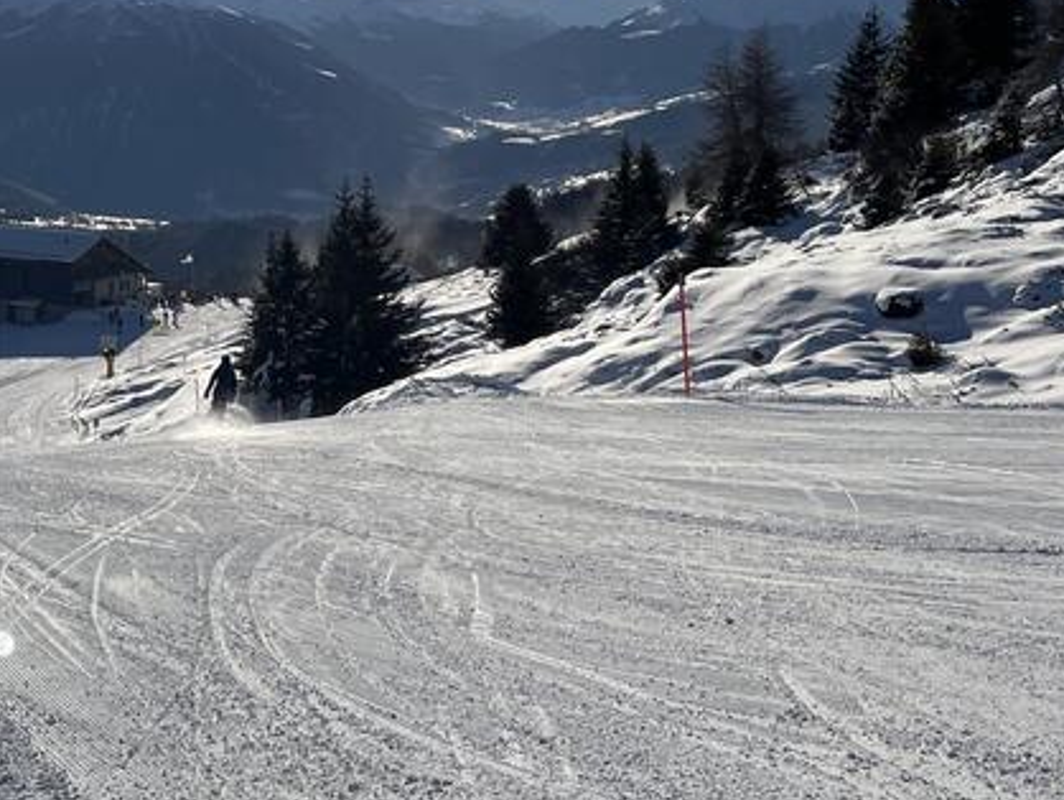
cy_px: 134
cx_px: -3
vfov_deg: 22.6
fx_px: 1968
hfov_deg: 28.4
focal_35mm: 64
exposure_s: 1/11905
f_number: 1.6
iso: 32
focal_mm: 4.2
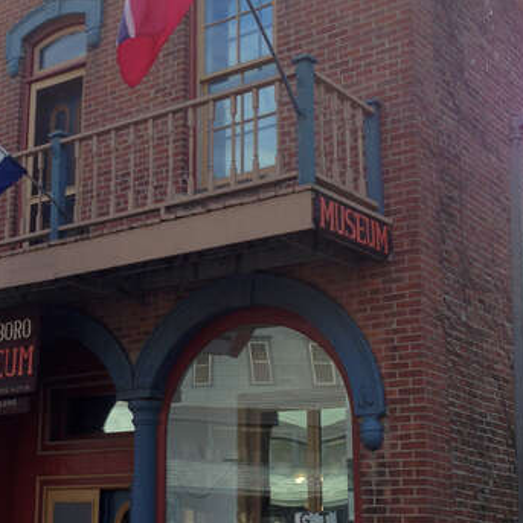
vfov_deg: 25.3
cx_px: 85
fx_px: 1162
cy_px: 291
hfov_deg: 24.8
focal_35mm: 68
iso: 50
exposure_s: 1/423
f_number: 2.4
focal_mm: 4.13
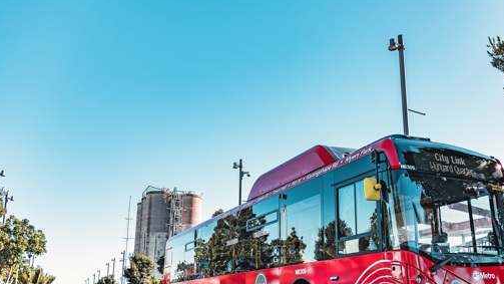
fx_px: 454
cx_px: 315
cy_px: 190
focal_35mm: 34
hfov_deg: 57.3
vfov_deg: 34.3
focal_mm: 24
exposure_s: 1/400
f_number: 3.5
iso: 80
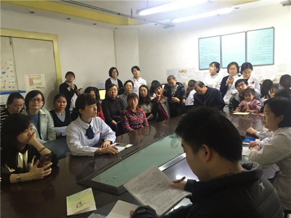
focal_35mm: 29
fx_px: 244
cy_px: 109
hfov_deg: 61.7
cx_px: 146
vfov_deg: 48.2
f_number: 2.2
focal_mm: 4.15
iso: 250
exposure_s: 1/20
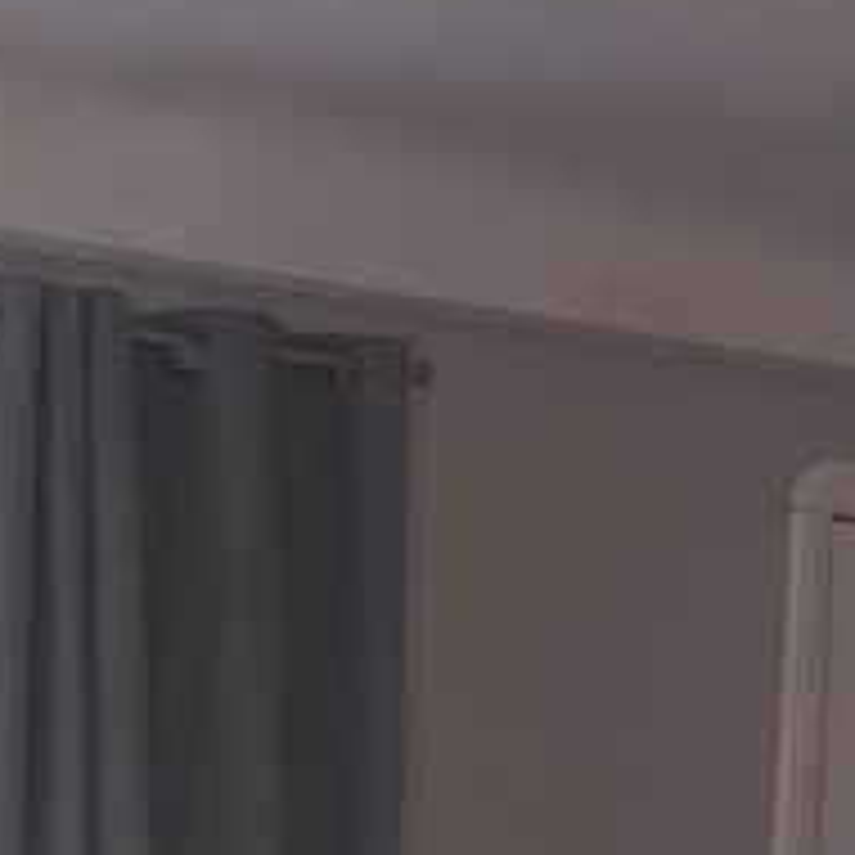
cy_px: 1557
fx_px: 3465
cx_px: 400
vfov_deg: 12.7
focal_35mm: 124
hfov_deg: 14.1
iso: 64
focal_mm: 4.25
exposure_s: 1/121
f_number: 1.8
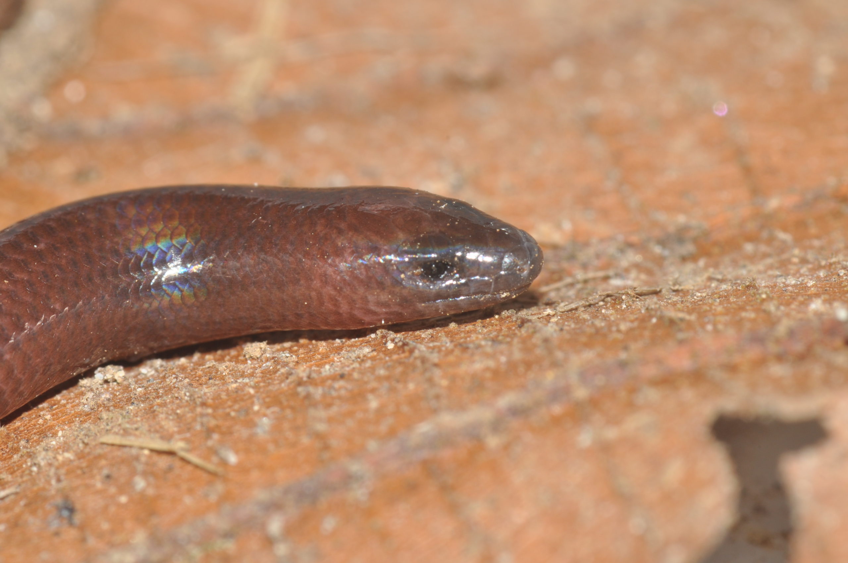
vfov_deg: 9.1
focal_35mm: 150
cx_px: 424
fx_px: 3529
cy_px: 282
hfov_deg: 13.7
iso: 200
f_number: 18
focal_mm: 100
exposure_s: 1/160
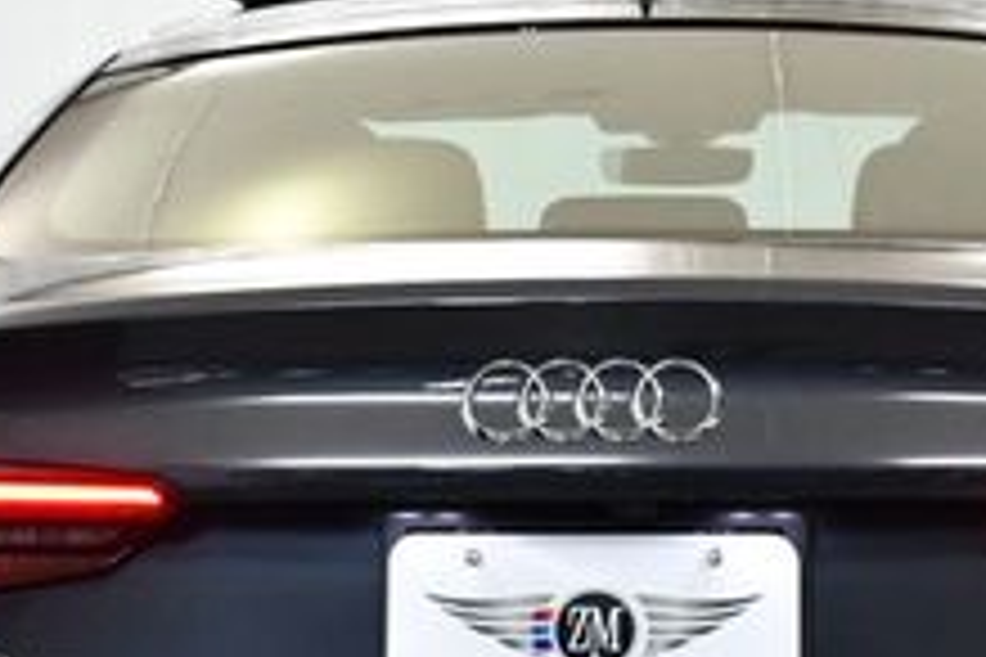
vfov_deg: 11.1
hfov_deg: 16.6
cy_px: 626
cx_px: 585
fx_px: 3369
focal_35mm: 123
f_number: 3.8
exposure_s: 1/125
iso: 1100
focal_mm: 21
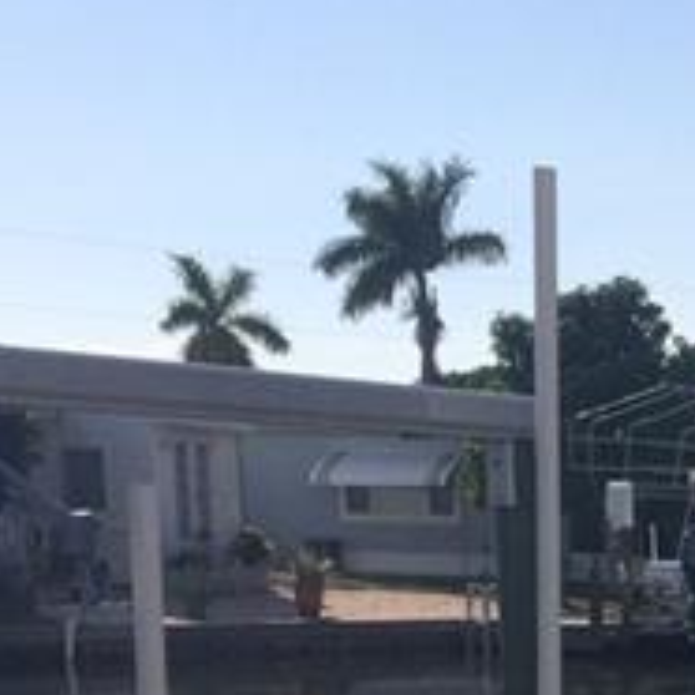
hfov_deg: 15.6
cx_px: 923
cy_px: 1113
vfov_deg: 15.0
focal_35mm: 106
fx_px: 2408
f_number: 2.2
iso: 32
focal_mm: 4.15
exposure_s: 1/5128
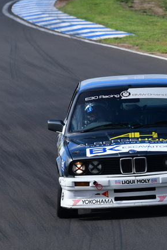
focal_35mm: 1058
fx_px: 7367
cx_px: 120
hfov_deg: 1.3
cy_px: 103
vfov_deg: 2.0
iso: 400
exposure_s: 1/640
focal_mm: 380
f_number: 10
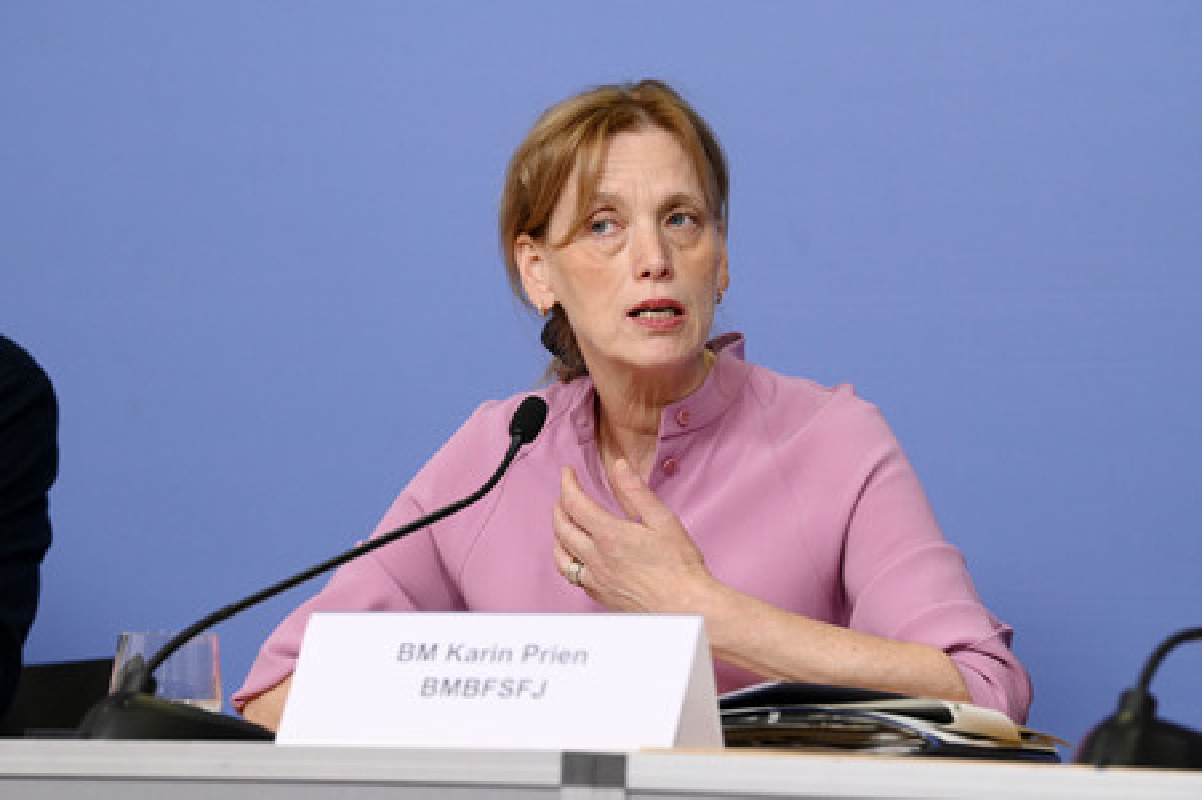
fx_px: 5505
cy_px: 400
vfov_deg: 8.3
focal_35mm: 165
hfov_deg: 12.5
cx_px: 601
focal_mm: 165
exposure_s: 1/800
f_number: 5.6
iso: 4000
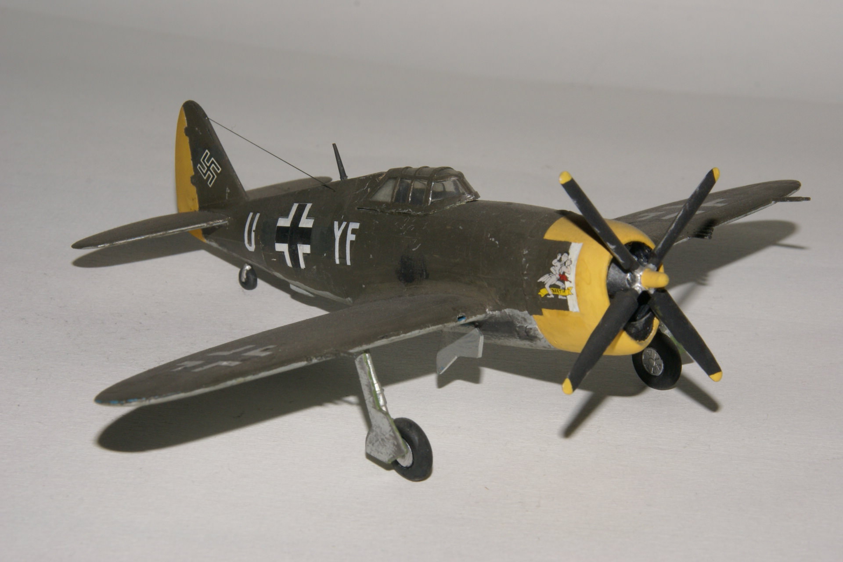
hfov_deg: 18.2
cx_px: 422
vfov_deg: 12.2
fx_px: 2634
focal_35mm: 112
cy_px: 281
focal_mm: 75
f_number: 22
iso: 400
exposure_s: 1/125
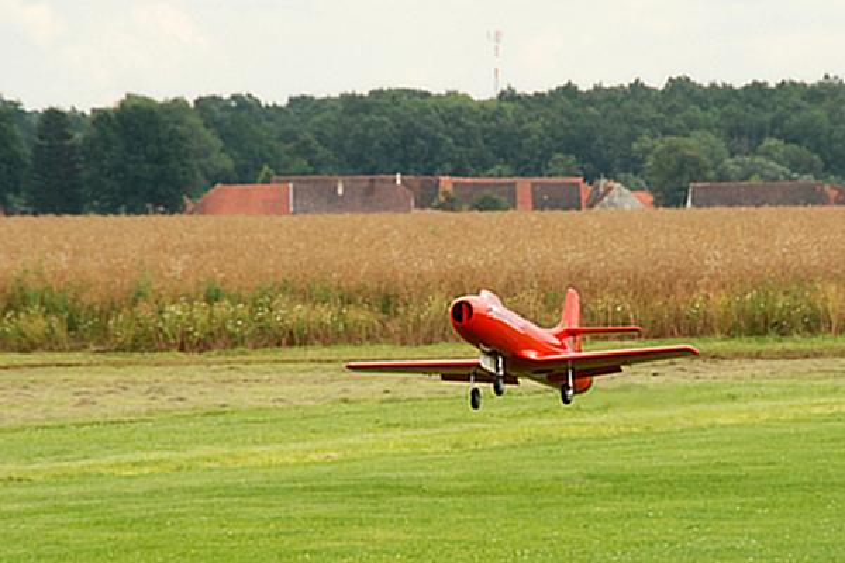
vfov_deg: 4.6
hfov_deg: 6.9
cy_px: 282
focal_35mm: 300
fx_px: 7041
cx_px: 422
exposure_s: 1/500
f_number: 13
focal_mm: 200
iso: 800
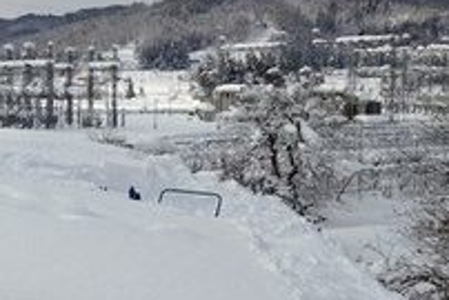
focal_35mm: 72
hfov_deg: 27.0
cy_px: 142
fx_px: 899
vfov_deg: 19.0
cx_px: 36
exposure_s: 1/6135
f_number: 2.4
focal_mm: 4.28
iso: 64
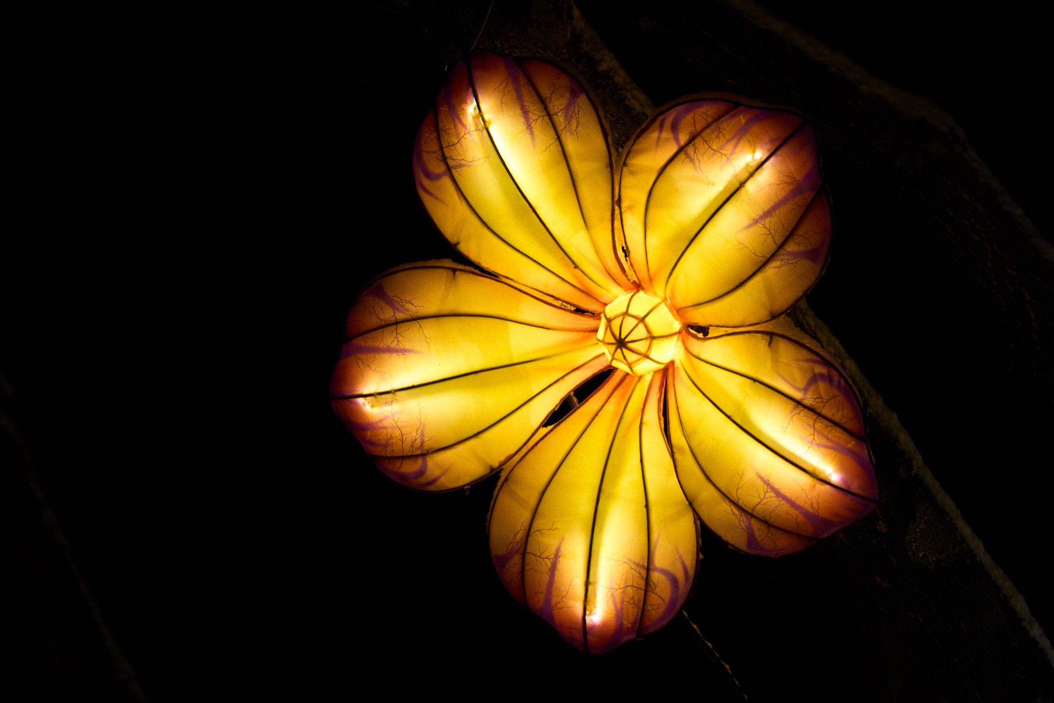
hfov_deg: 10.3
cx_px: 527
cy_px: 352
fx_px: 5854
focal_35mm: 200
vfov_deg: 6.9
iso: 100
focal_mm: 200
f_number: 8
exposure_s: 1/13
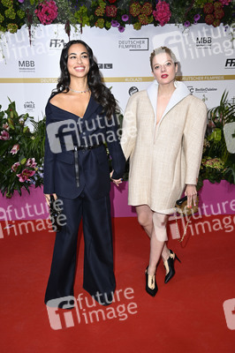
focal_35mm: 38
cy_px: 176
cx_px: 118
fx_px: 373
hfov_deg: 35.0
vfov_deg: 50.7
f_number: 6.3
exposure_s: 1/250
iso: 640
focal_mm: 38
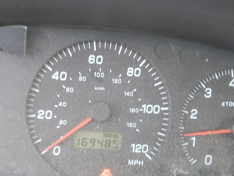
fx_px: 419
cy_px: 104
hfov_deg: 31.1
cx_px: 95
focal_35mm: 62
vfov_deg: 23.6
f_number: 1.5
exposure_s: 1/60.2
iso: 79
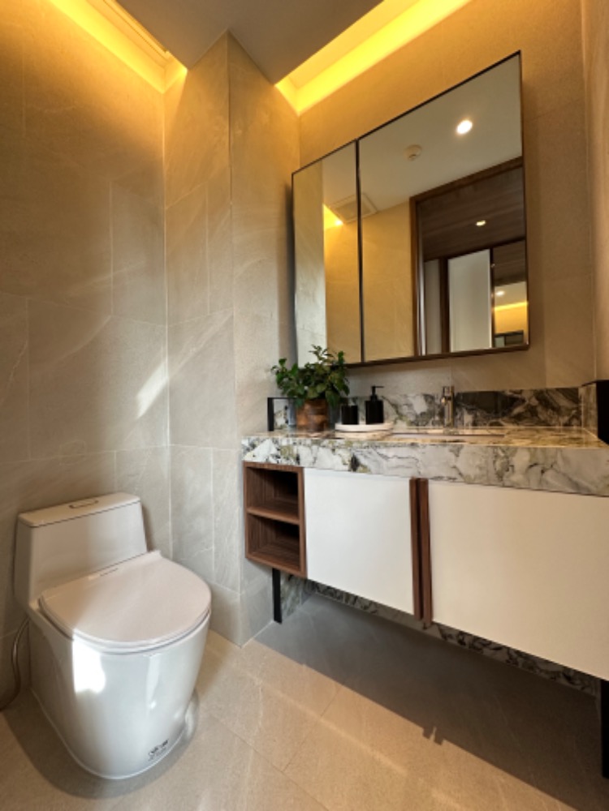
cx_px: 304
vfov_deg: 102.1
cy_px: 406
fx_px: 328
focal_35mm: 14
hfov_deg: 85.7
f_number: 2.2
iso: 200
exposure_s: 1/99
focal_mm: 2.22
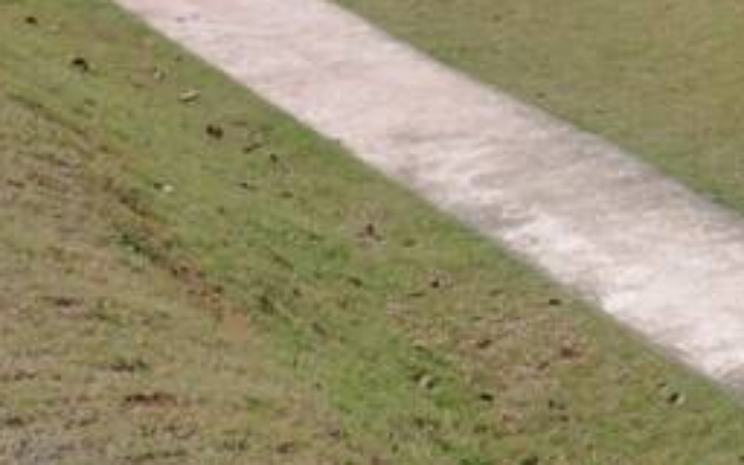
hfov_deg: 14.2
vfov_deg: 9.7
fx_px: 2575
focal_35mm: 127
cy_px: -427
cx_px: 1410
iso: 100
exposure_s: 1/1250
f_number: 3.1
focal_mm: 5.4
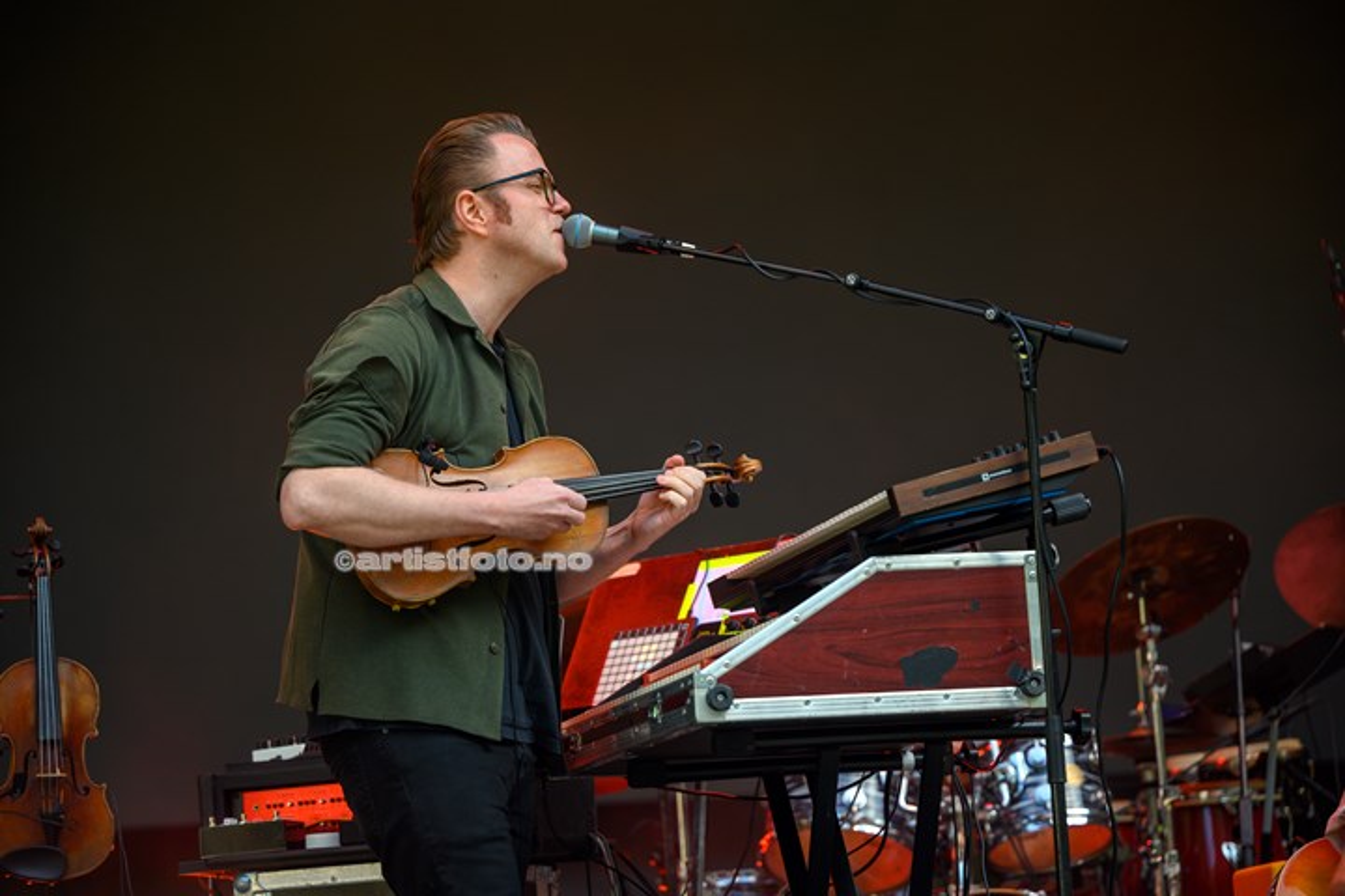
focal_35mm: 102
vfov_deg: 13.4
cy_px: 448
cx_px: 672
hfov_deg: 20.0
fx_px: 3811
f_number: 2.8
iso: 320
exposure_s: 1/800
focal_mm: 102
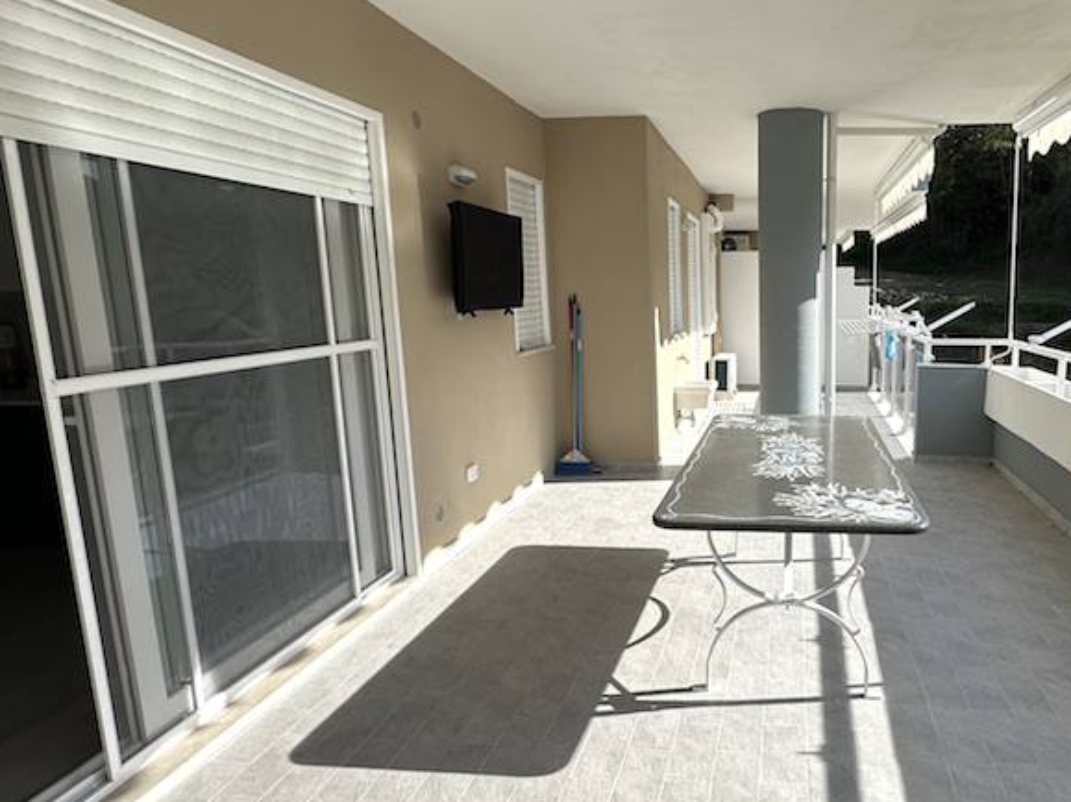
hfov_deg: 69.0
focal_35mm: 24
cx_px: 738
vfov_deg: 56.8
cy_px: 418
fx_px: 742
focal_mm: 2.22
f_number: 2.2
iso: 50
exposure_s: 1/1490
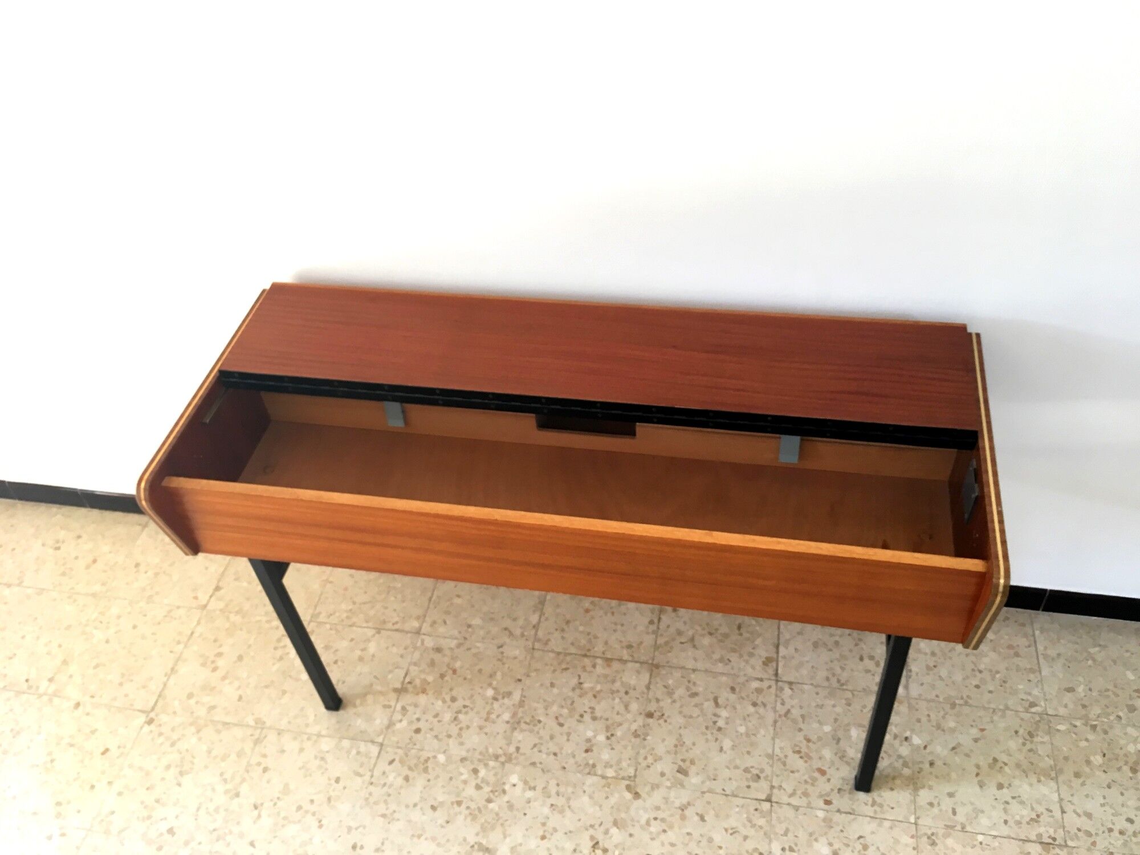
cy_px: 428
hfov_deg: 61.7
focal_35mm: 29
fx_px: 955
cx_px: 570
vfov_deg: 48.2
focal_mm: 4.15
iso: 80
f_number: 2.2
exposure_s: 1/33
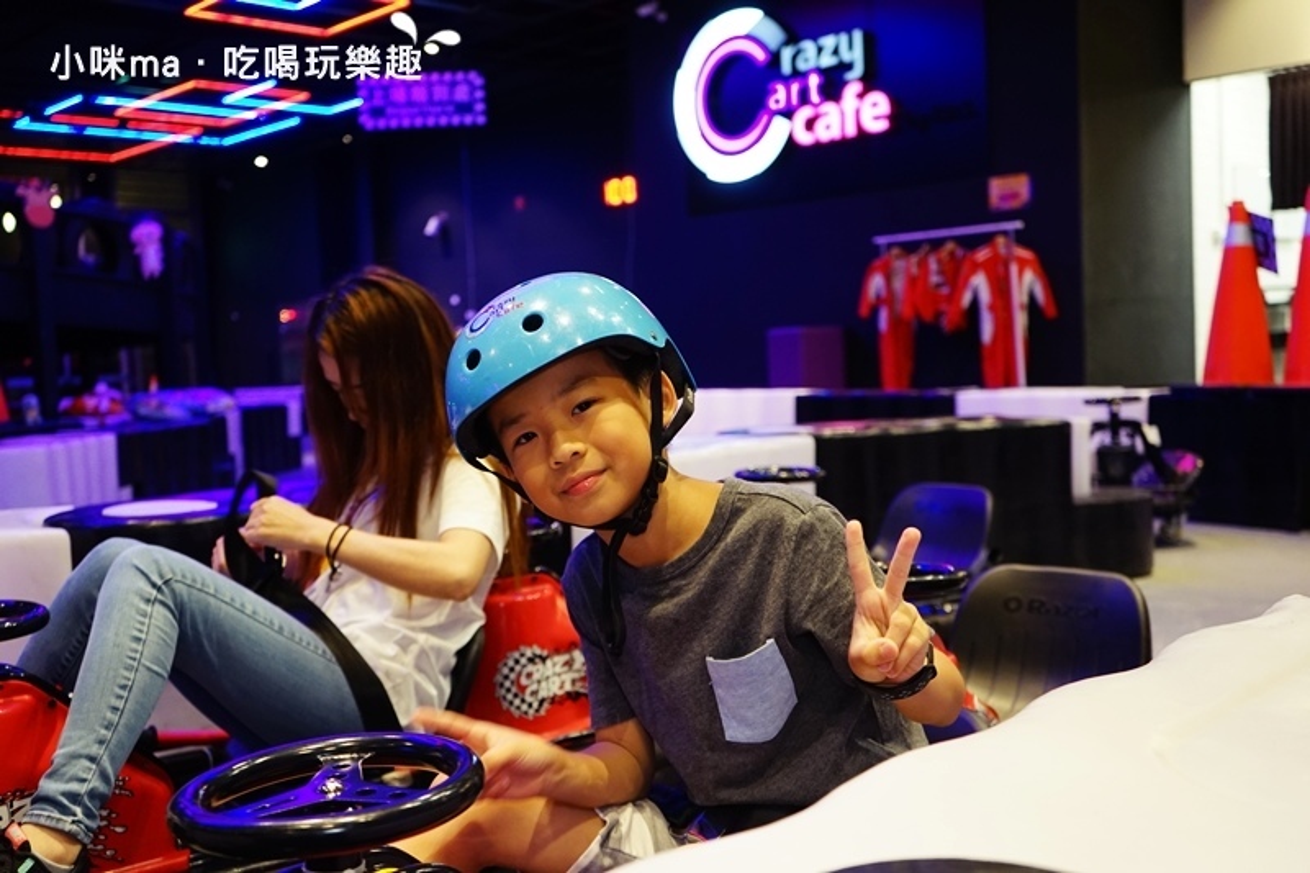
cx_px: 655
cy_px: 436
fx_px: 1310
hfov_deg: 53.1
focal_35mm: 36
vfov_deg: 36.9
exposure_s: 1/60
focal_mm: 36
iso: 1600
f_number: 4
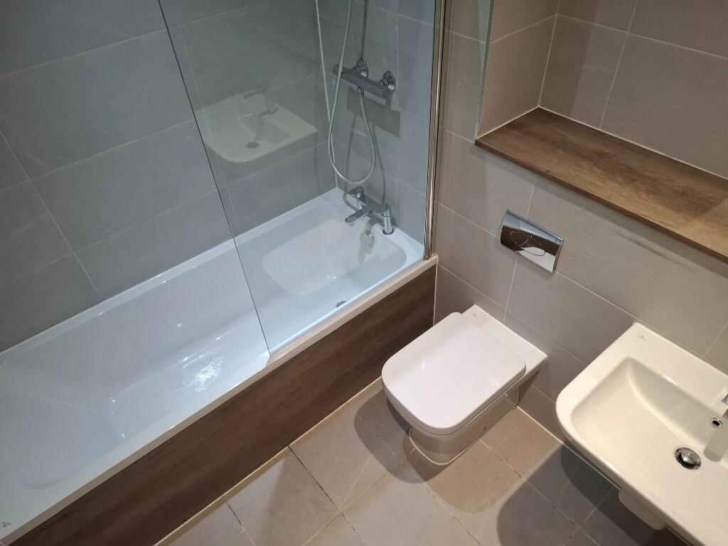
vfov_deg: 58.9
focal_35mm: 23
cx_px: 364
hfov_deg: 73.9
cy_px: 273
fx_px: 484
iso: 250
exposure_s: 1/60
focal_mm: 5.54
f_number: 1.8
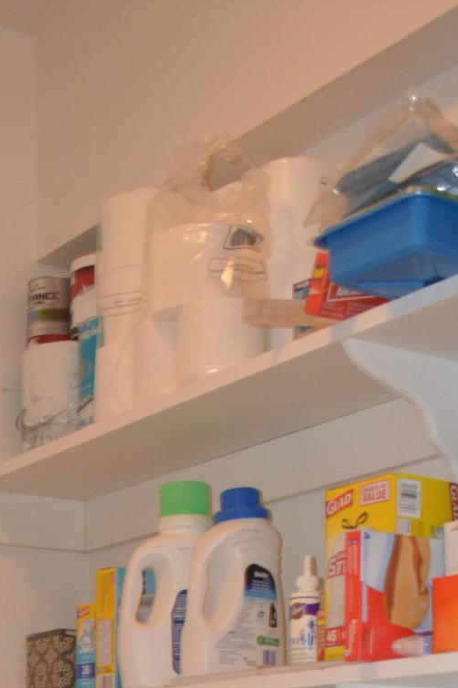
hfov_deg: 17.1
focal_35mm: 79
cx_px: 97
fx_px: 1510
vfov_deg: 23.3
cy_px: 844
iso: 900
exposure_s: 1/60
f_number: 3.8
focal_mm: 20
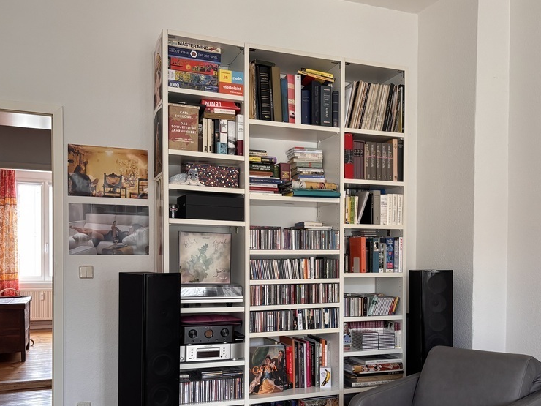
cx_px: 306
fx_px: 563
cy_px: 267
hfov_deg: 51.2
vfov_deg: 39.2
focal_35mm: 36
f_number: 1.6
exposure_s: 1/60
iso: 200
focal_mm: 5.96
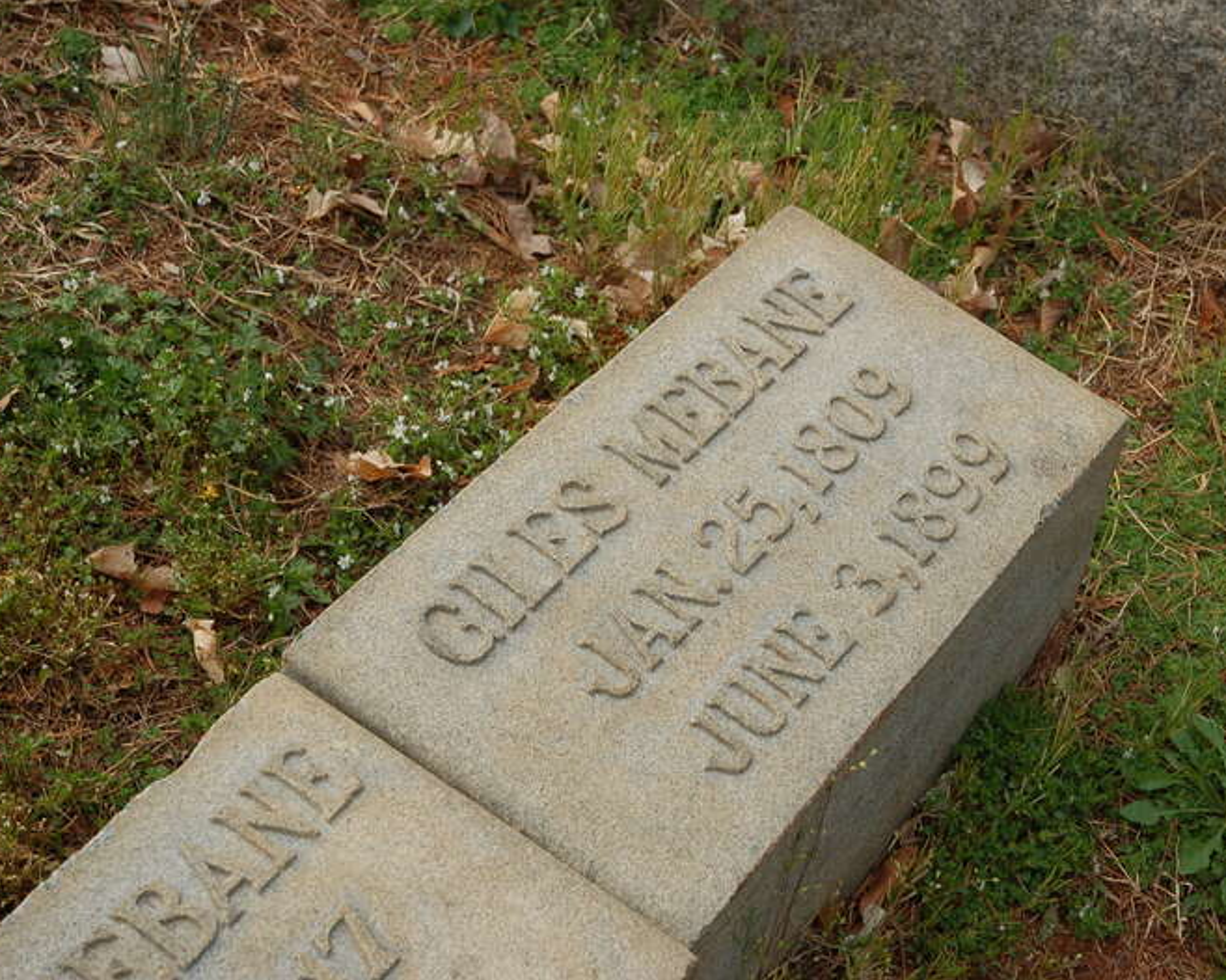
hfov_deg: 29.1
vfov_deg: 23.5
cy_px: 494
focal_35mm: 65
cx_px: 717
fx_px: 2358
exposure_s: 1/160
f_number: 6.3
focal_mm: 38
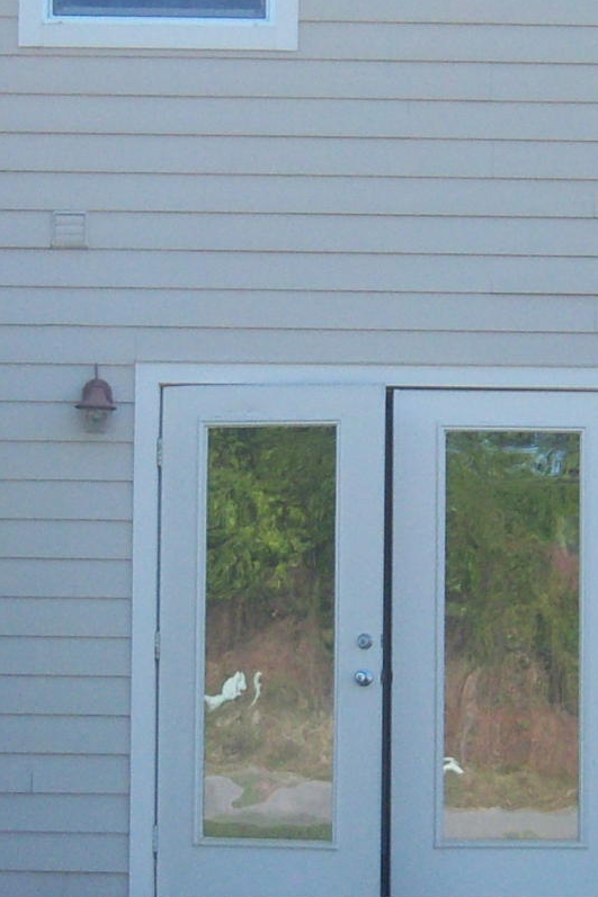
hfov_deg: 9.7
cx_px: 373
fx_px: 3515
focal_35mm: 141
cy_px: 495
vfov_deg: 14.6
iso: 80
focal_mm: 7.5
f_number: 2.8
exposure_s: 1/400
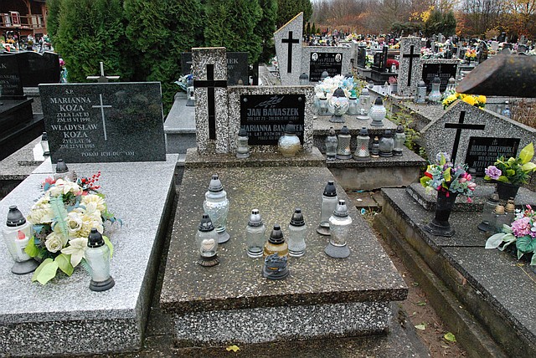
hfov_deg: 59.4
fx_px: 469
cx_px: 268
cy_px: 179
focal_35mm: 32
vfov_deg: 41.8
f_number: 10
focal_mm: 21
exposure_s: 1/320
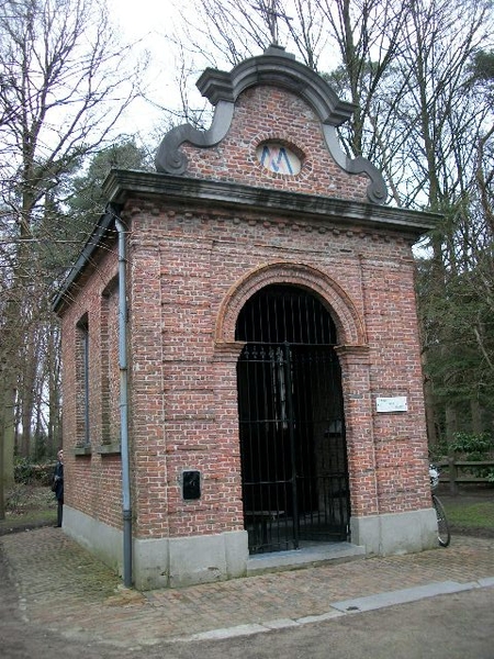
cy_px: 330
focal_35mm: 32
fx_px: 609
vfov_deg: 56.8
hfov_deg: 44.2
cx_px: 247
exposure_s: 1/125
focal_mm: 5.7
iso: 80
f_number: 2.9
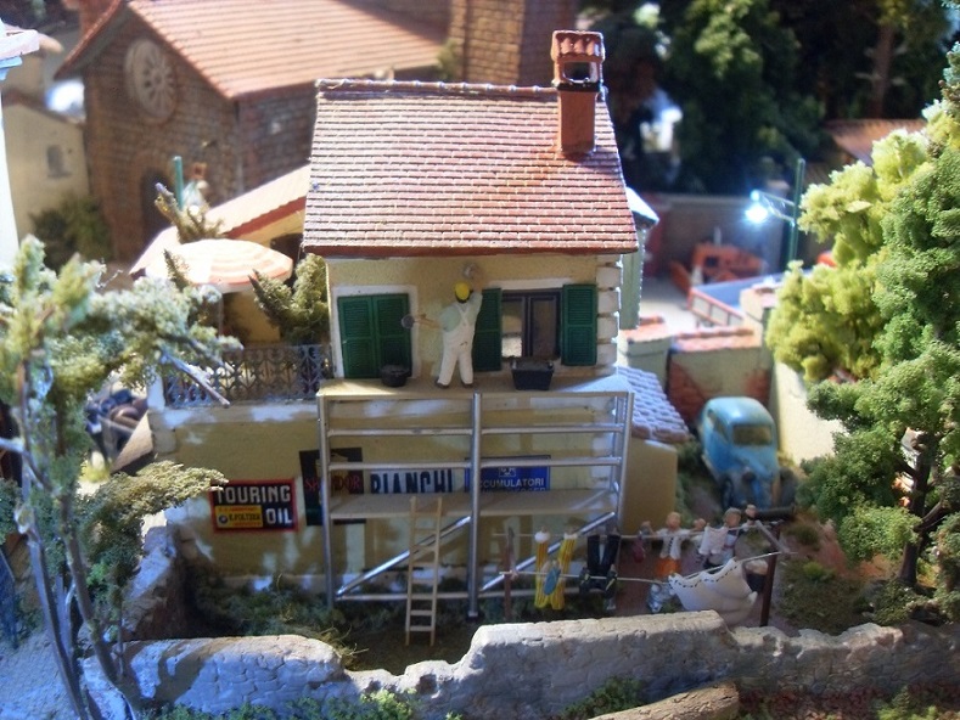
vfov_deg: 41.8
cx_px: 480
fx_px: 943
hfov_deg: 54.0
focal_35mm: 34
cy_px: 360
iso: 200
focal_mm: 6.3
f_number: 2.8
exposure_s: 1/4
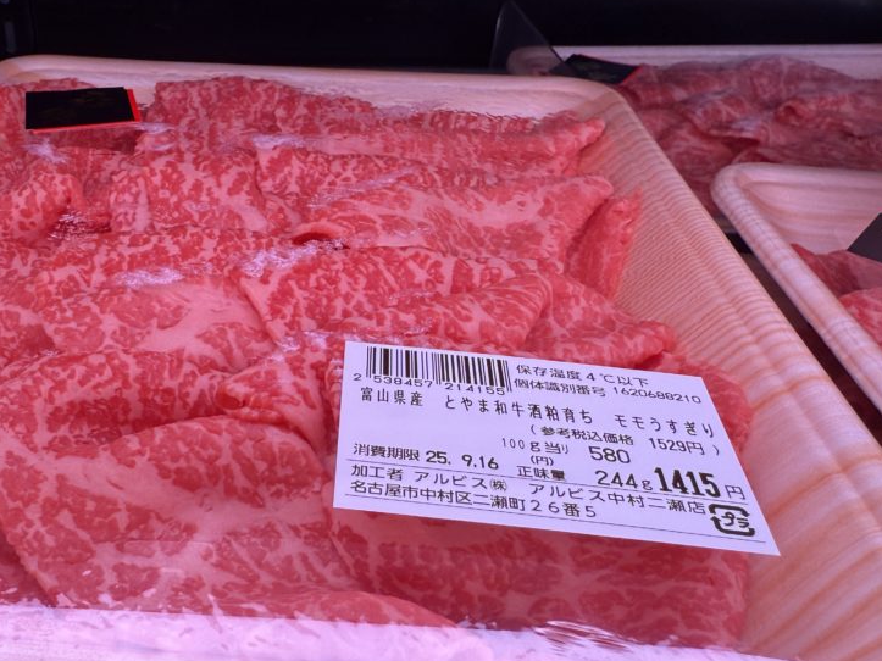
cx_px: 311
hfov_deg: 53.1
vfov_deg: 41.7
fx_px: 866
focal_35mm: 34
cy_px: 298
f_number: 2.2
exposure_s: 1/99
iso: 50
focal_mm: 2.22
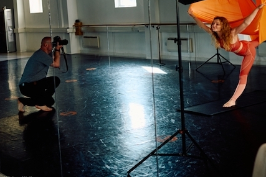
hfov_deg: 33.4
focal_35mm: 60
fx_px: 443
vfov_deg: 22.5
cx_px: 120
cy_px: 56
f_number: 4
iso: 320
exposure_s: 1/60
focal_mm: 40
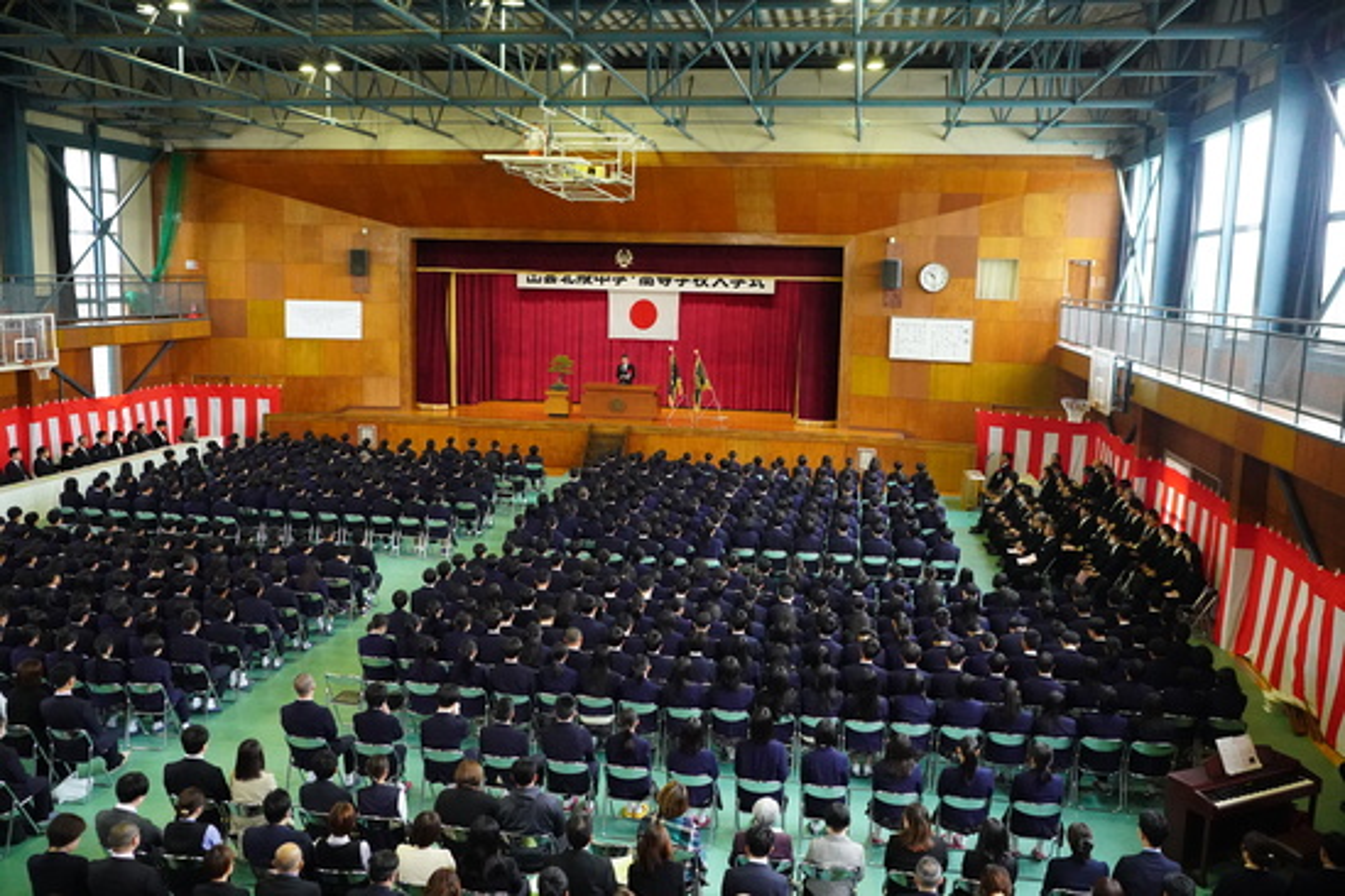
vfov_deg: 43.6
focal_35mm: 30
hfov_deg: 61.9
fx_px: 1121
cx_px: 672
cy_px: 448
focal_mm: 30
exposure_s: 1/1000
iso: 12800
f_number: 3.5
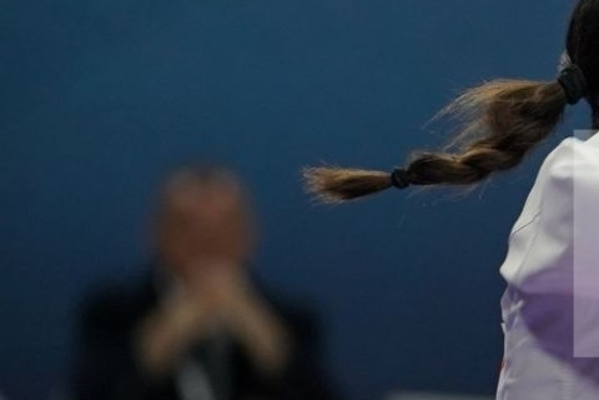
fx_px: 17652
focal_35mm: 1061
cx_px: 1113
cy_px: 244
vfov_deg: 1.3
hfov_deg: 1.9
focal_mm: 189
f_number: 2.8
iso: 1000
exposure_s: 1/1000
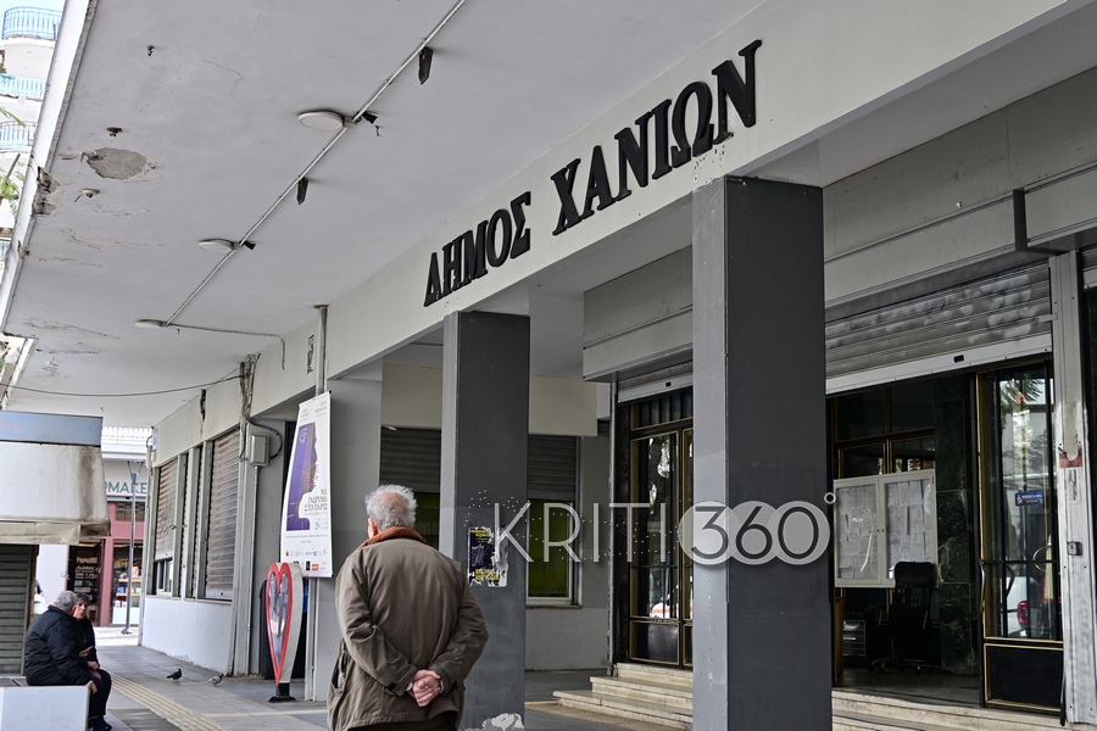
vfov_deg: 29.9
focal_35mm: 45
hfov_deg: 43.6
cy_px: 366
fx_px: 1371
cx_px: 548
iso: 100
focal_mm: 30
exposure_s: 1/125
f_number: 5
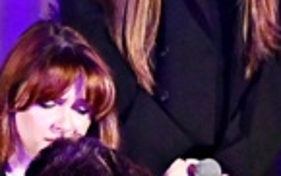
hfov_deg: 1.4
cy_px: 423
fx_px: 11593
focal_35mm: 1512
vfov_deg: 0.9
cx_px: 45
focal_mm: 140
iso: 8000
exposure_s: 1/125
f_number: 5.6
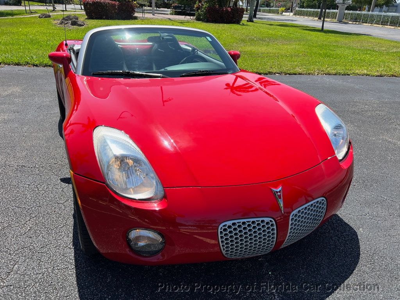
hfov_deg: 67.3
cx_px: 200
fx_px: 300
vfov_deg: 53.1
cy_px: 150
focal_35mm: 26
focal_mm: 5.7
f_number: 1.5
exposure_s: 1/2457
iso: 50
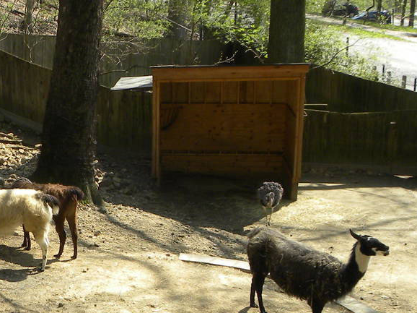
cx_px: -41
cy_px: 220
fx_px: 867
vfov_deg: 20.3
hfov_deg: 25.1
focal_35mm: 72
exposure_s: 1/170
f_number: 4.5
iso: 64
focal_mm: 4.6
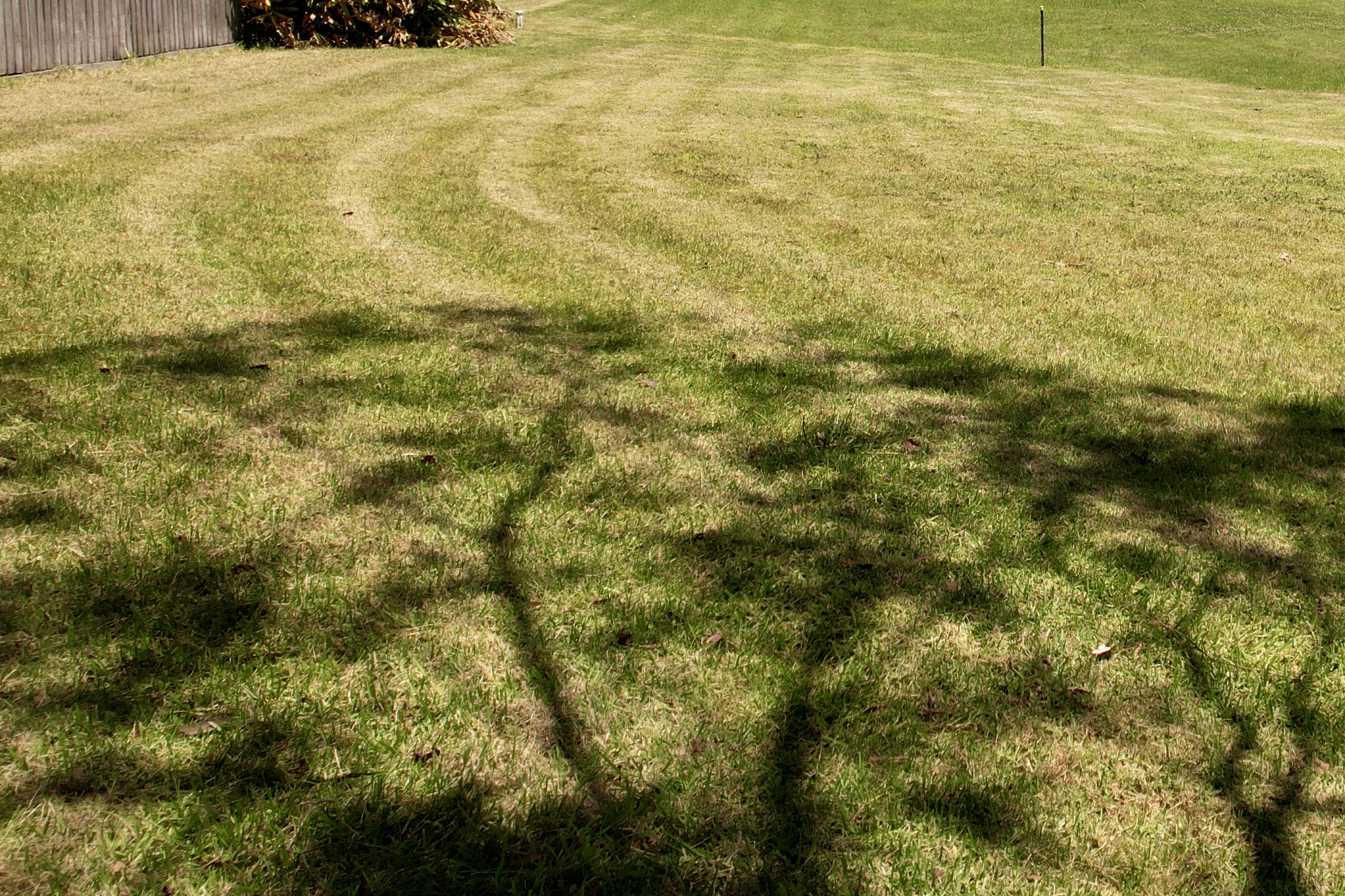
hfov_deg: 41.9
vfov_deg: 30.1
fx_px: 1606
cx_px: 1206
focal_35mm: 43
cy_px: 123
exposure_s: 1/500
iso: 100
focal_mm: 8.38
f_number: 2.8
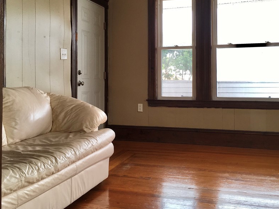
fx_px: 306
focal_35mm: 38
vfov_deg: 37.5
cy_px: 77
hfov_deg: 48.8
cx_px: 159
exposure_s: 1/40
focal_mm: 4.15
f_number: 2.2
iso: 25
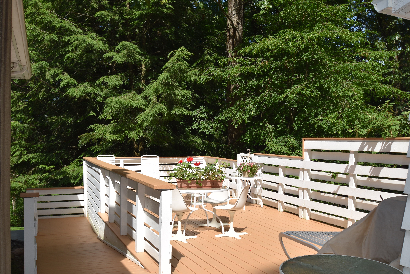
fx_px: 410
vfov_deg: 36.9
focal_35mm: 36
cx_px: 205
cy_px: 137
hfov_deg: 53.1
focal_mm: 24
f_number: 9
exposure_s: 1/200
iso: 100
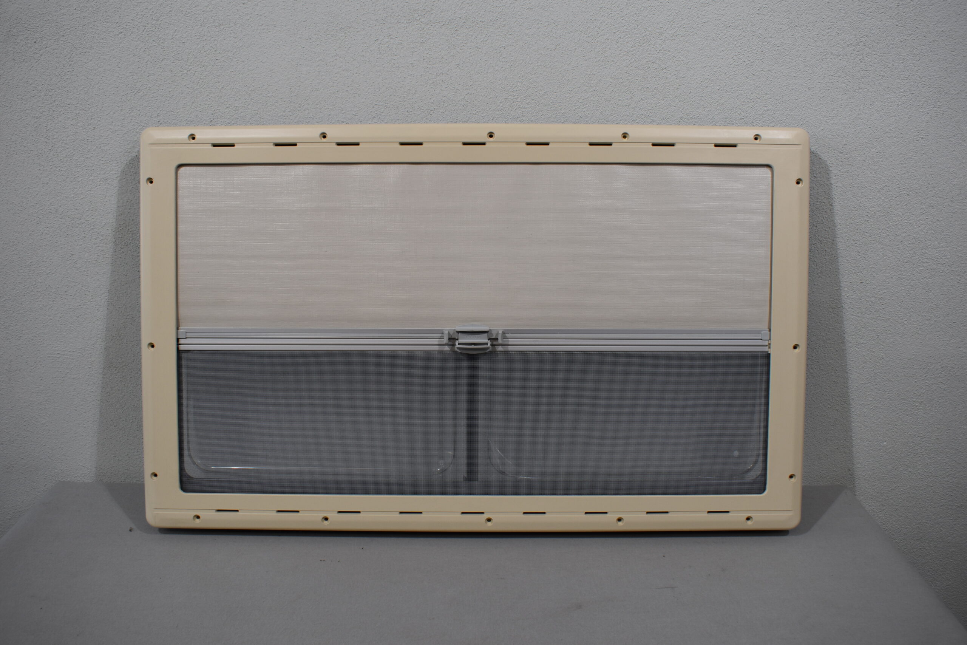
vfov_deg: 43.6
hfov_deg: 61.9
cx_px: 484
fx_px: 806
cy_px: 322
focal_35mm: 30
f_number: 5.6
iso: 220
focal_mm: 20
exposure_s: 1/125
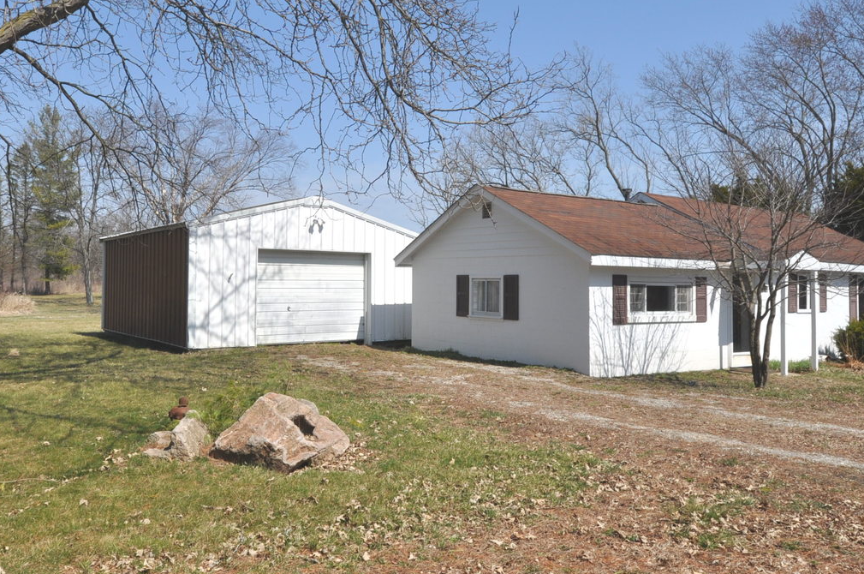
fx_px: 695
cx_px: 358
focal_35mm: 29
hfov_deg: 63.3
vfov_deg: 44.7
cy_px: 247
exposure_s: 1/400
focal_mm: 12
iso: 200
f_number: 10
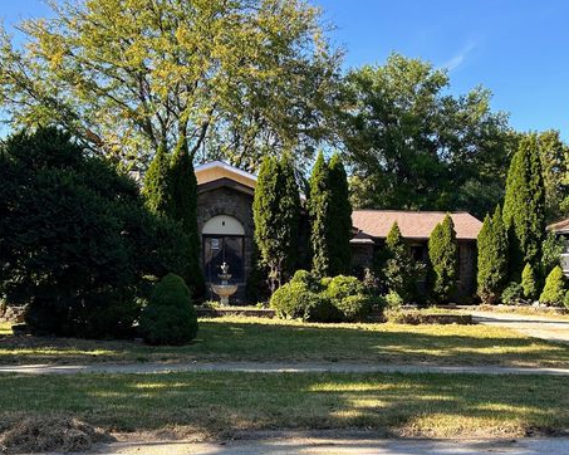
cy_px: 230
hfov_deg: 62.2
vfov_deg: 51.5
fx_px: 471
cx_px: 290
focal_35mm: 28
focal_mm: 5.7
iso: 50
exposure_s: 1/982
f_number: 1.5
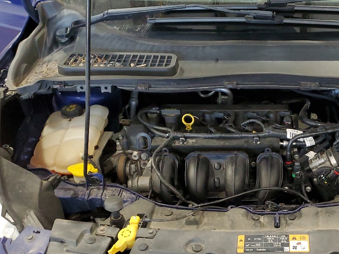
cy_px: 173
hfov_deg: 37.0
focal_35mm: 49
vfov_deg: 29.4
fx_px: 480
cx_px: 289
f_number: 1.5
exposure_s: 1/60.2
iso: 240
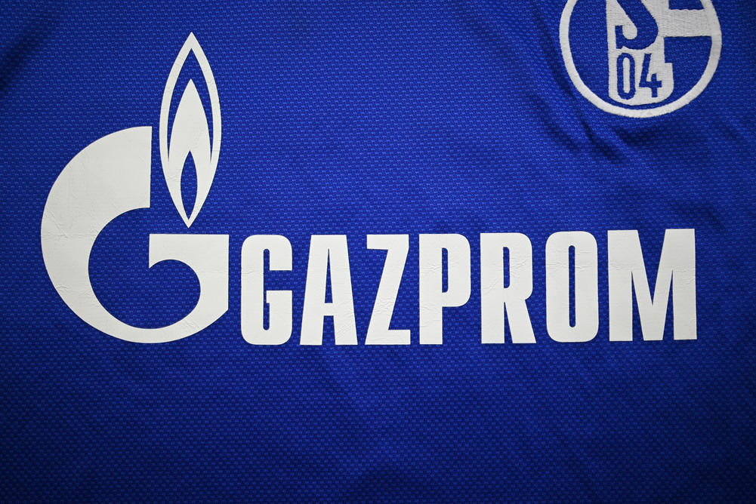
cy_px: 252
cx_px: 378
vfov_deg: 40.6
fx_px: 683
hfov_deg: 57.9
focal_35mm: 32
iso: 200
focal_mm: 32.5
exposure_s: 1/125
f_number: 4.8
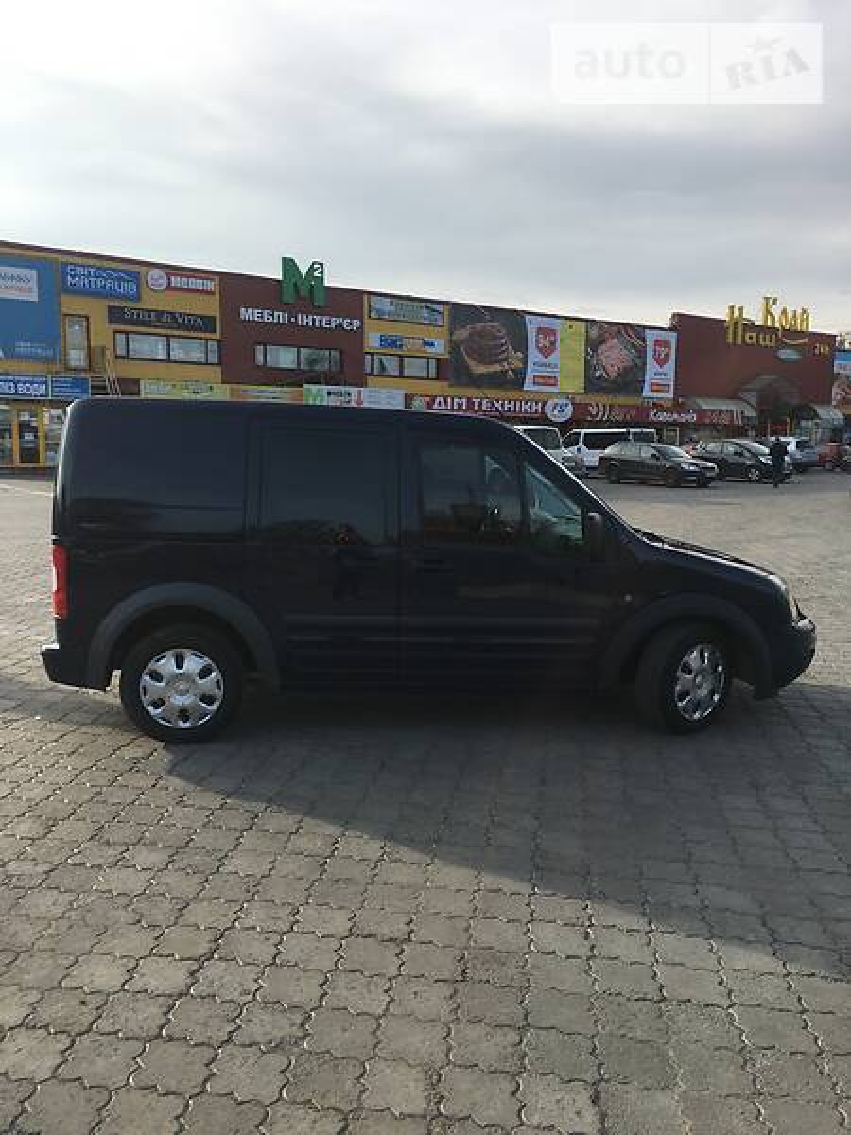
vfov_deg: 61.7
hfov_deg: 48.2
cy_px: 568
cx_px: 426
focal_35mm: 29
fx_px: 951
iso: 25
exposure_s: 1/962
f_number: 2.2
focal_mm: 4.2
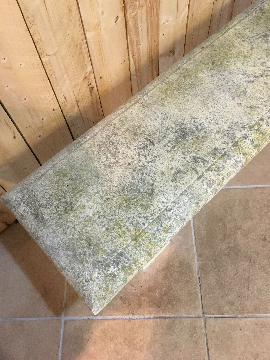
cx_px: 135
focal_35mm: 29
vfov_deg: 61.7
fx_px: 302
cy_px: 180
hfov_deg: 48.2
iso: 250
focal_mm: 4.15
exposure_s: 1/33
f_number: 2.2
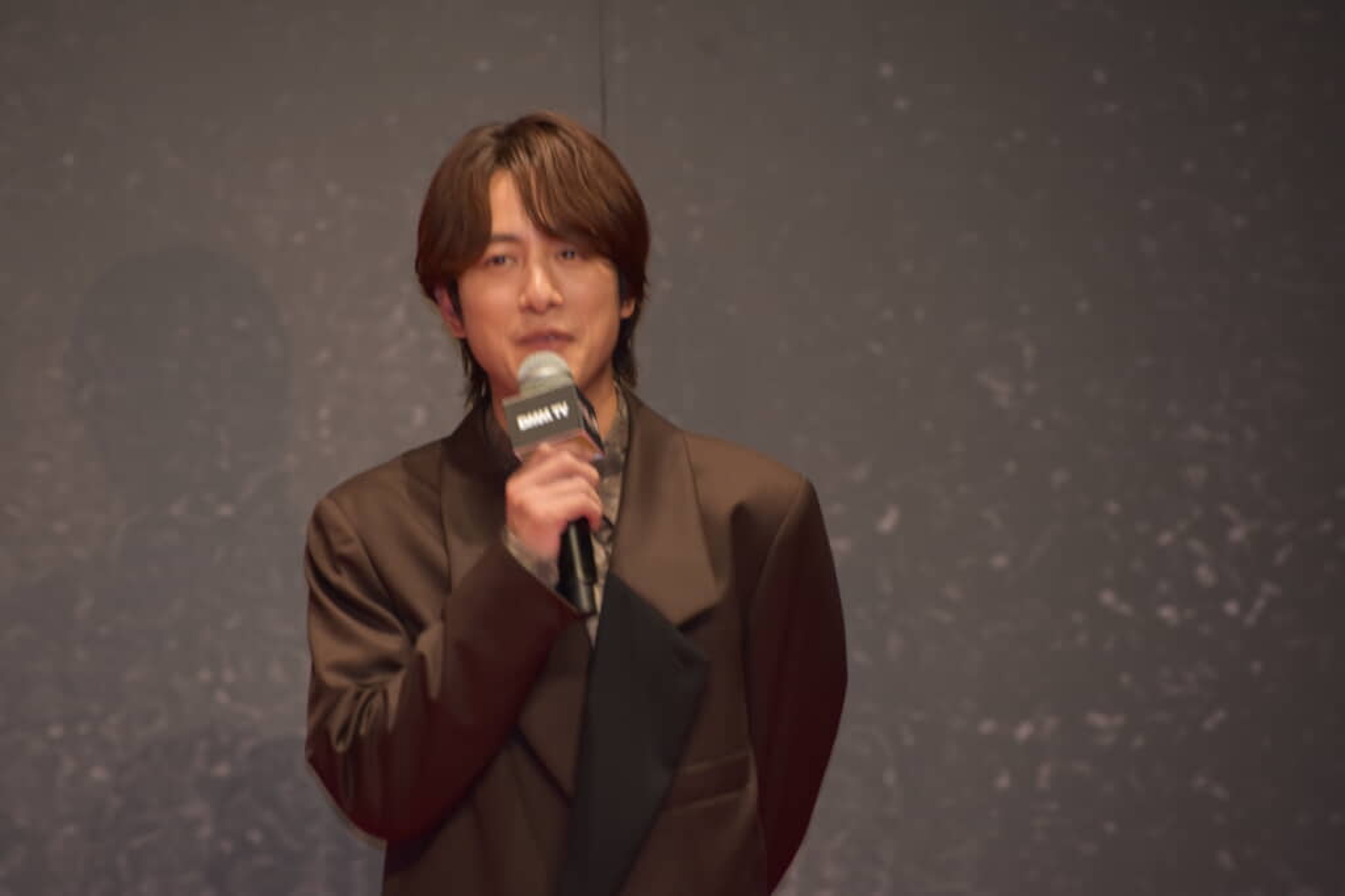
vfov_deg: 3.5
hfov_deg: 5.3
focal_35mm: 390
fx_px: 14572
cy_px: 448
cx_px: 672
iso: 800
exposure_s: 1/60
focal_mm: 260
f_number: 6.3
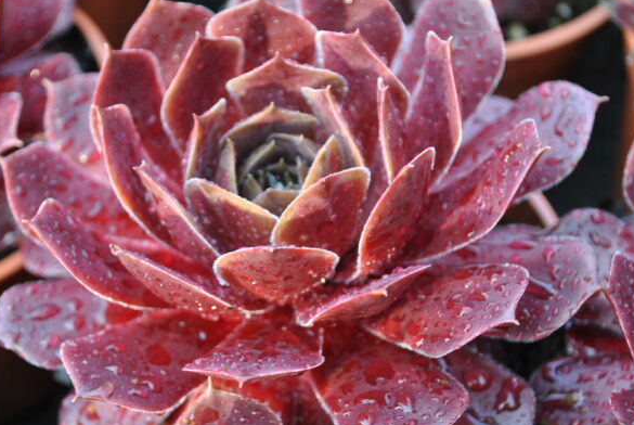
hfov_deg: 25.6
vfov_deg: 17.3
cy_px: 209
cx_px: 280
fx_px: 1393
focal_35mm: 79
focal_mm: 44
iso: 320
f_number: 5.3
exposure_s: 1/30
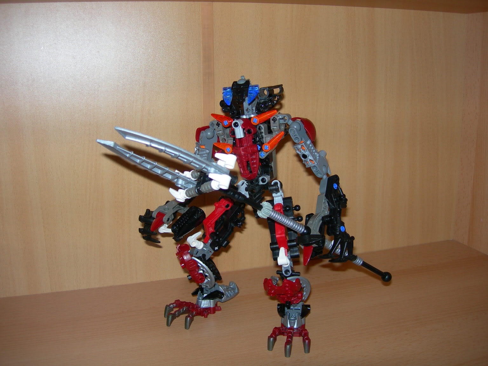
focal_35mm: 38
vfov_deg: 37.7
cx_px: 244
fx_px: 536
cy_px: 183
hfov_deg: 49.0
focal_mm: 7.8
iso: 50
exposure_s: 1/60.1
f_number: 2.8
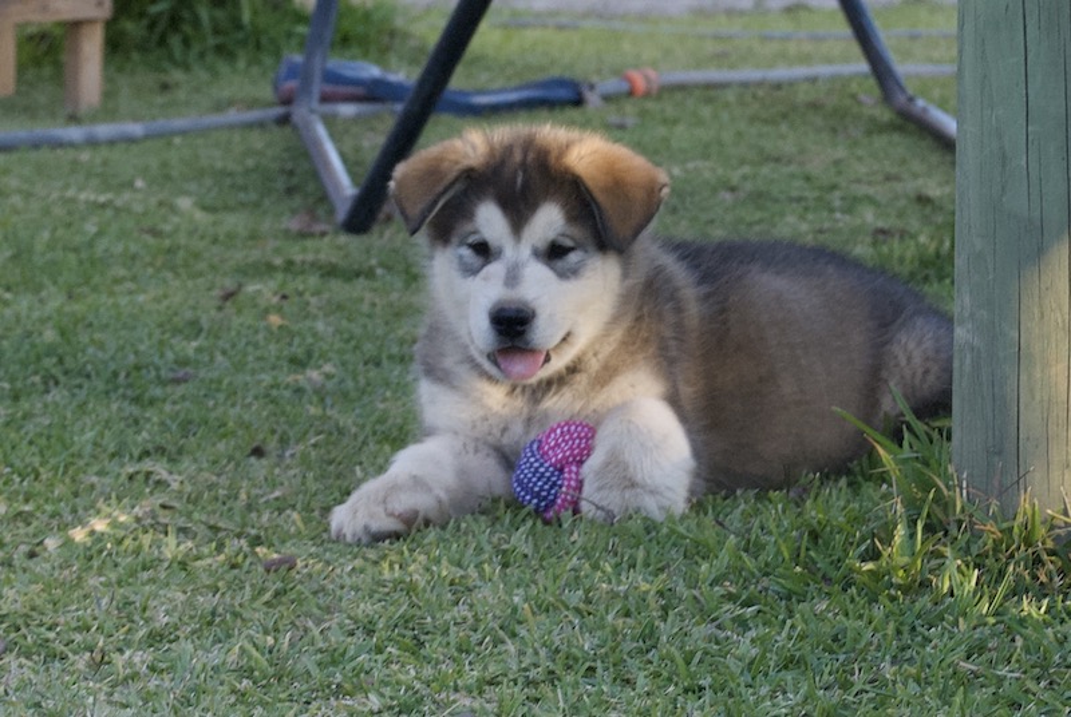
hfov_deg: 24.6
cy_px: 358
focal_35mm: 82
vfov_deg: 16.6
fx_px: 2458
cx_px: 536
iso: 800
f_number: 5.6
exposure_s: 1/200
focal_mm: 55
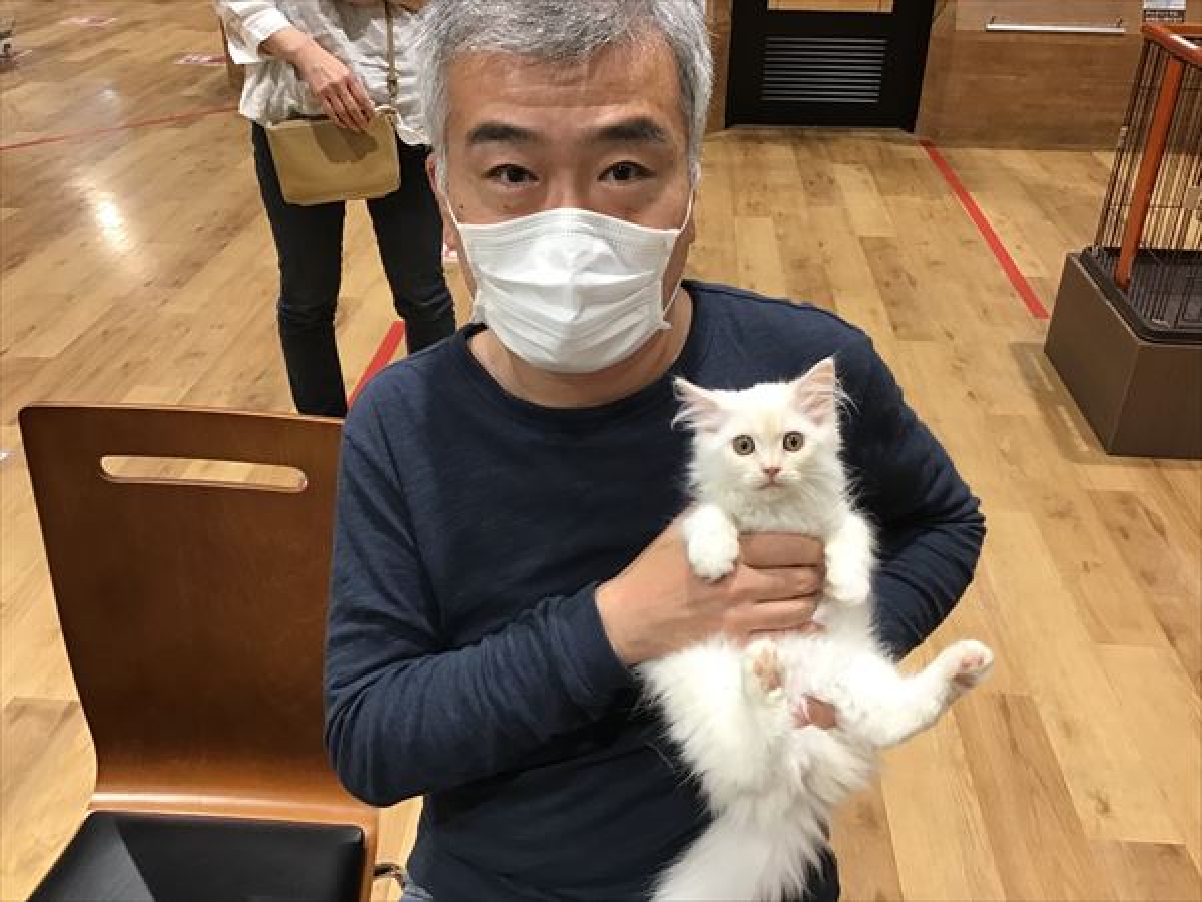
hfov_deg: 58.4
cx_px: 601
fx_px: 1076
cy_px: 451
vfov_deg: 45.4
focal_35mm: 31
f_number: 2.4
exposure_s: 1/30
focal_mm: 3.3
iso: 50
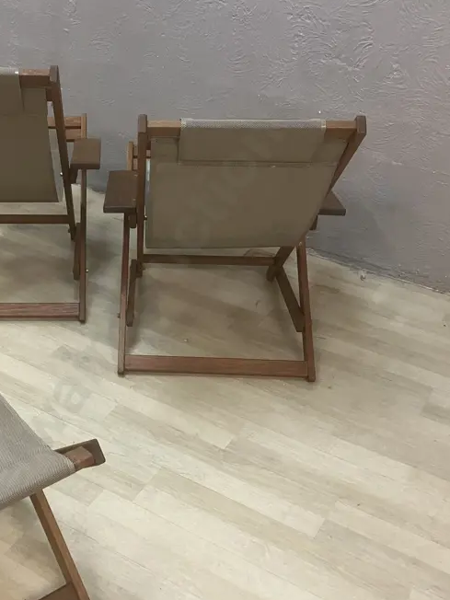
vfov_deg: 42.9
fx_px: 763
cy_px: 330
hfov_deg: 32.3
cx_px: 118
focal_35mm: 44
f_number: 1.8
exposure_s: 1/50
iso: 160
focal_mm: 3.99
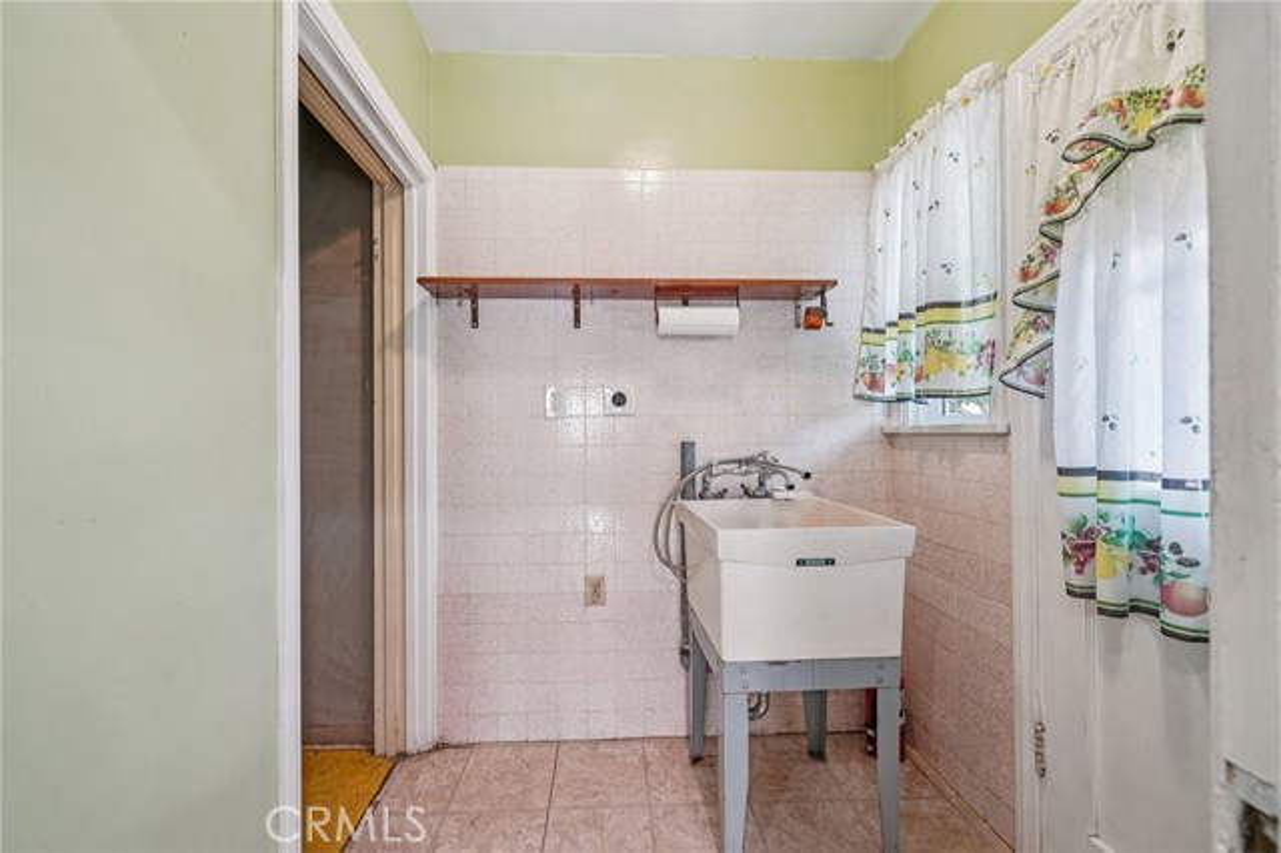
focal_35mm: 13
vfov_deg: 85.4
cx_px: 640
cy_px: 426
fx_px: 462
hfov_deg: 108.4
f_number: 8
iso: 400
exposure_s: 1/13
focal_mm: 13
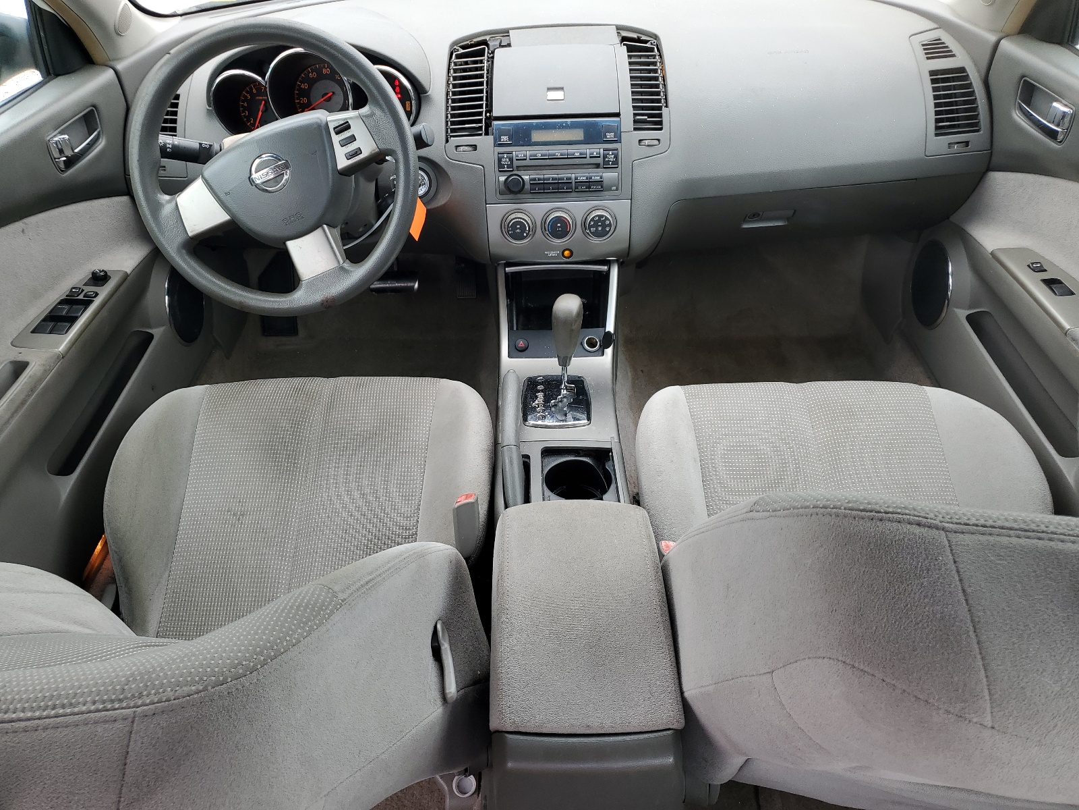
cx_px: 540
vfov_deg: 53.1
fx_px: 810
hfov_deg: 67.3
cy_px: 405
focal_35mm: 26
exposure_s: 1/278
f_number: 1.5
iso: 50
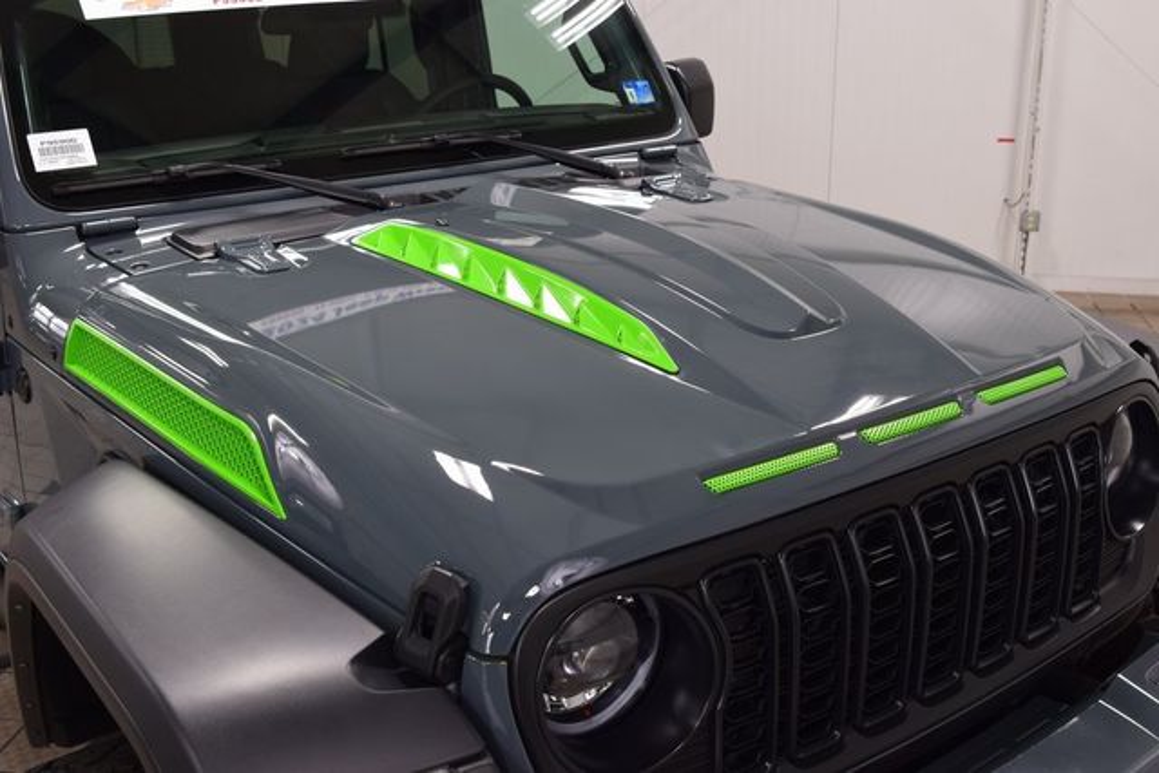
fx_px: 1304
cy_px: 386
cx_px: 580
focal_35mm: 40
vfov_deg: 33.0
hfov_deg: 47.9
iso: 400
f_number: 6.3
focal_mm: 27
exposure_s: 1/20
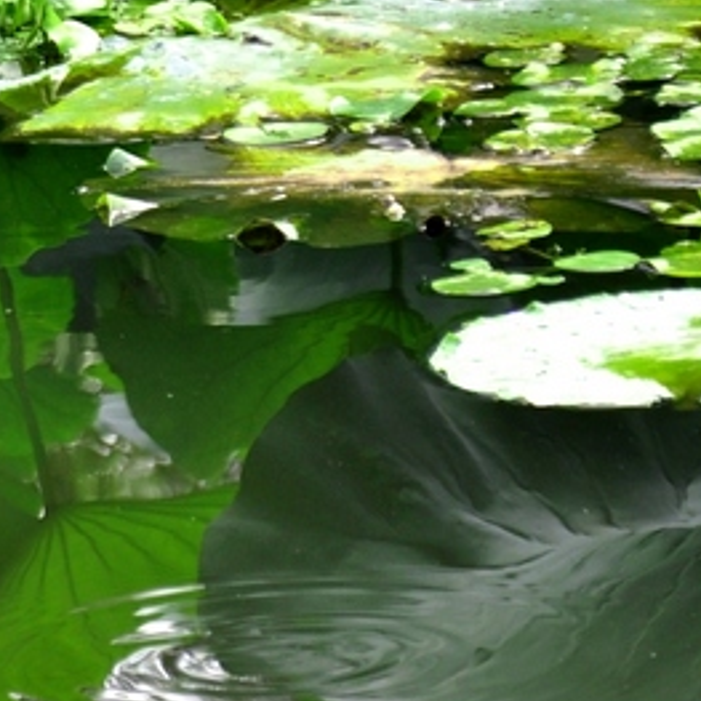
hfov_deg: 2.7
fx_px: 14917
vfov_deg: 2.7
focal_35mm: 651
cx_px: -208
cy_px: 252
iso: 200
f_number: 6.3
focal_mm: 105
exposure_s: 1/200
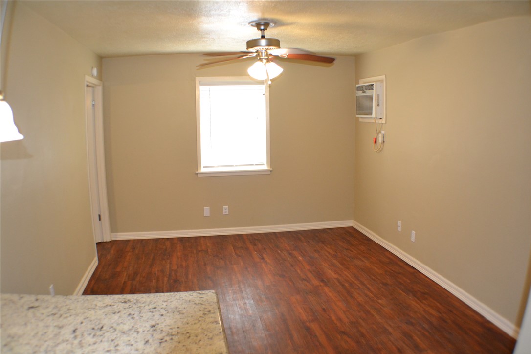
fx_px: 575
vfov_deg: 34.2
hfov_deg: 49.6
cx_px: 266
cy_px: 177
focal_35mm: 39
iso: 1100
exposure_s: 1/60
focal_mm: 26
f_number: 4.2
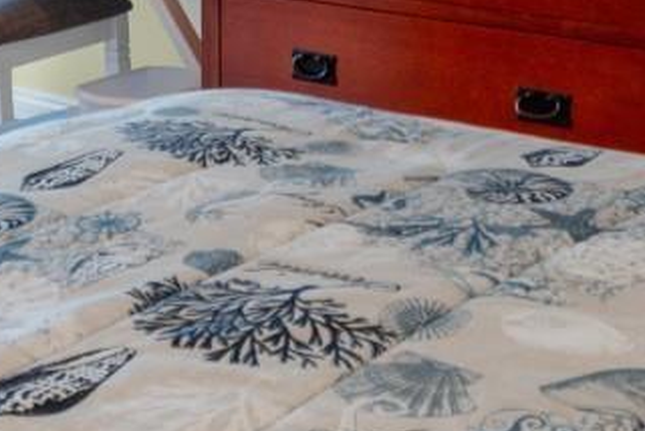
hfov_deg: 22.3
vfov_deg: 13.5
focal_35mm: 91
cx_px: 216
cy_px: -340
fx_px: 1632
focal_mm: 12
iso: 100
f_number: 4.8
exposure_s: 1/3
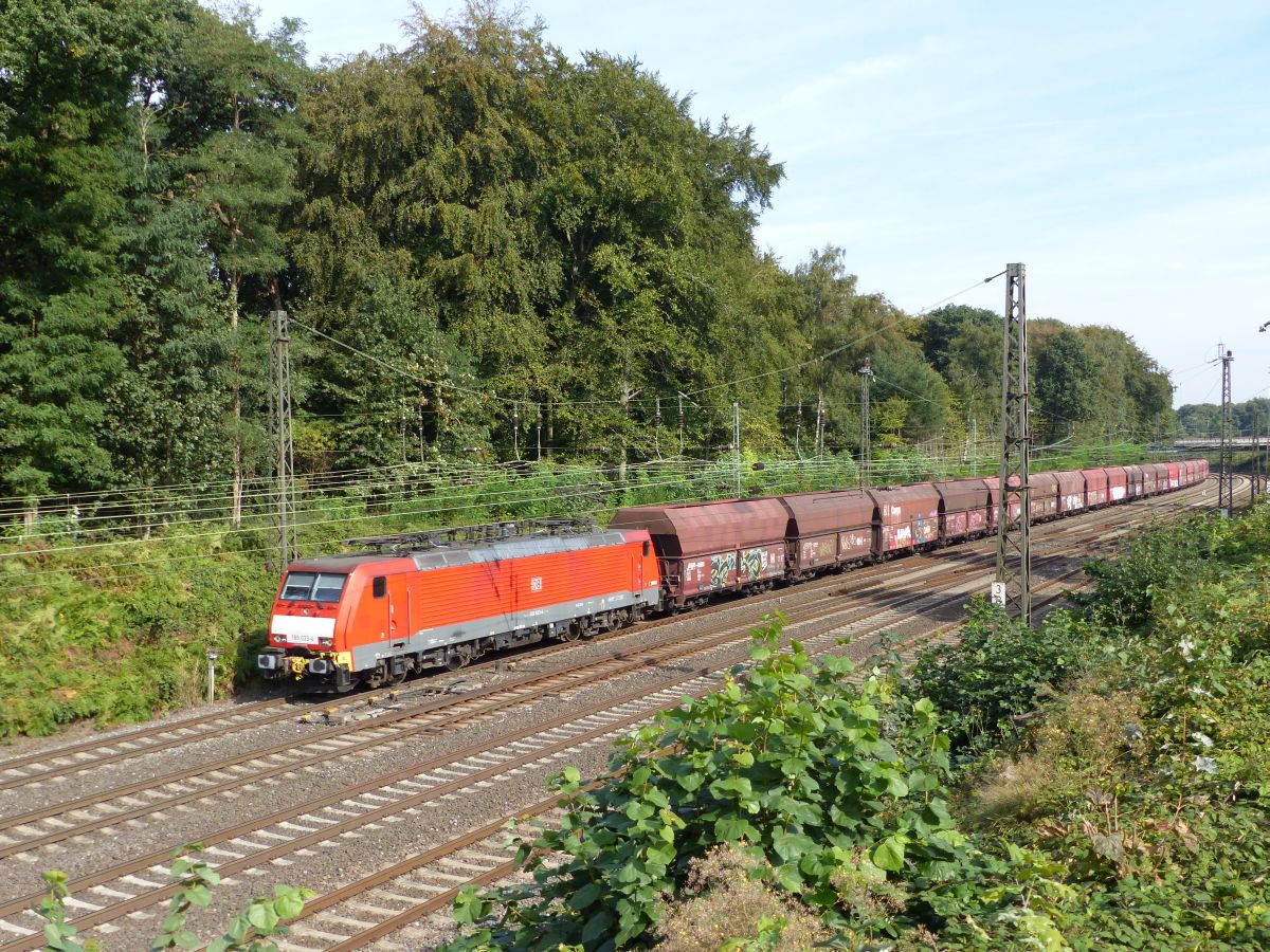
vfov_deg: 37.7
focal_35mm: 38
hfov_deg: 49.0
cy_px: 476
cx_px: 635
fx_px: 1394
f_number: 3.2
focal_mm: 6.8
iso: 100
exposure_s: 1/640
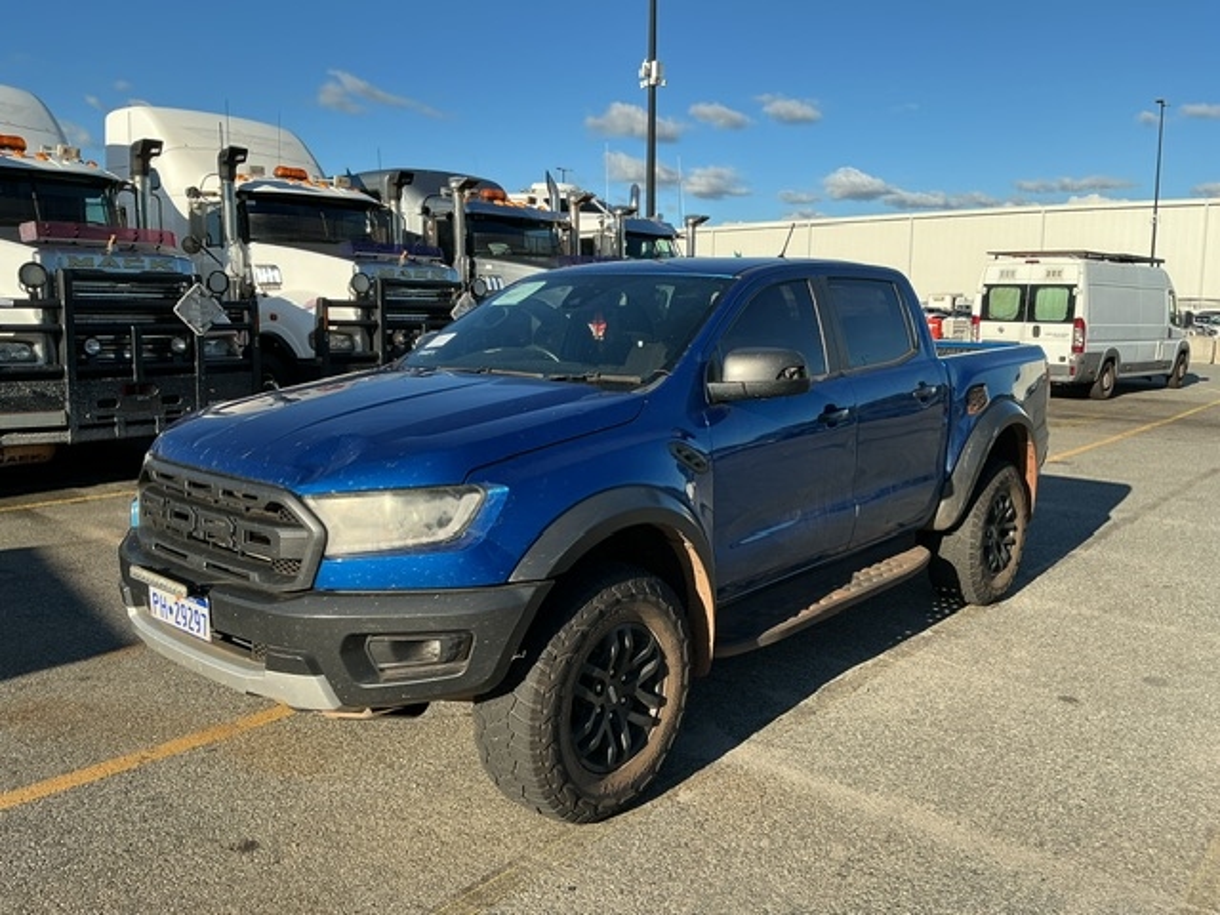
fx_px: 1022
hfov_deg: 61.7
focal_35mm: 29
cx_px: 610
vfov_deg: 48.2
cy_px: 458
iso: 25
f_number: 1.8
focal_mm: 3
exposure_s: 1/1412
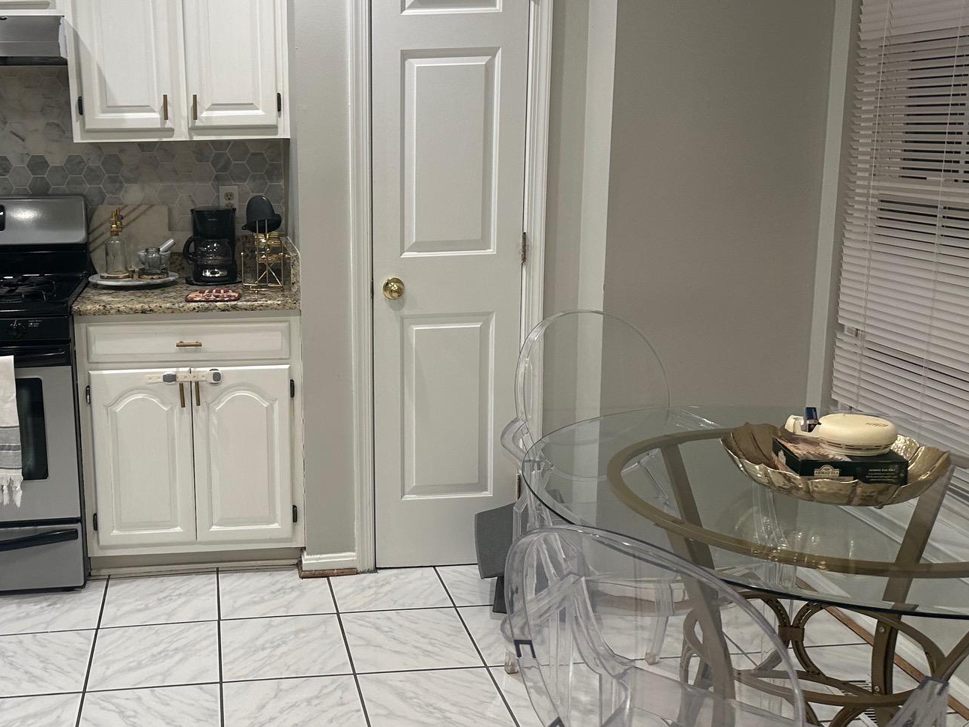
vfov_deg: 37.7
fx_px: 1064
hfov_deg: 47.9
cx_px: 296
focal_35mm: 38
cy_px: 348
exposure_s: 1/62
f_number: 1.78
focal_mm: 6.86
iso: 100
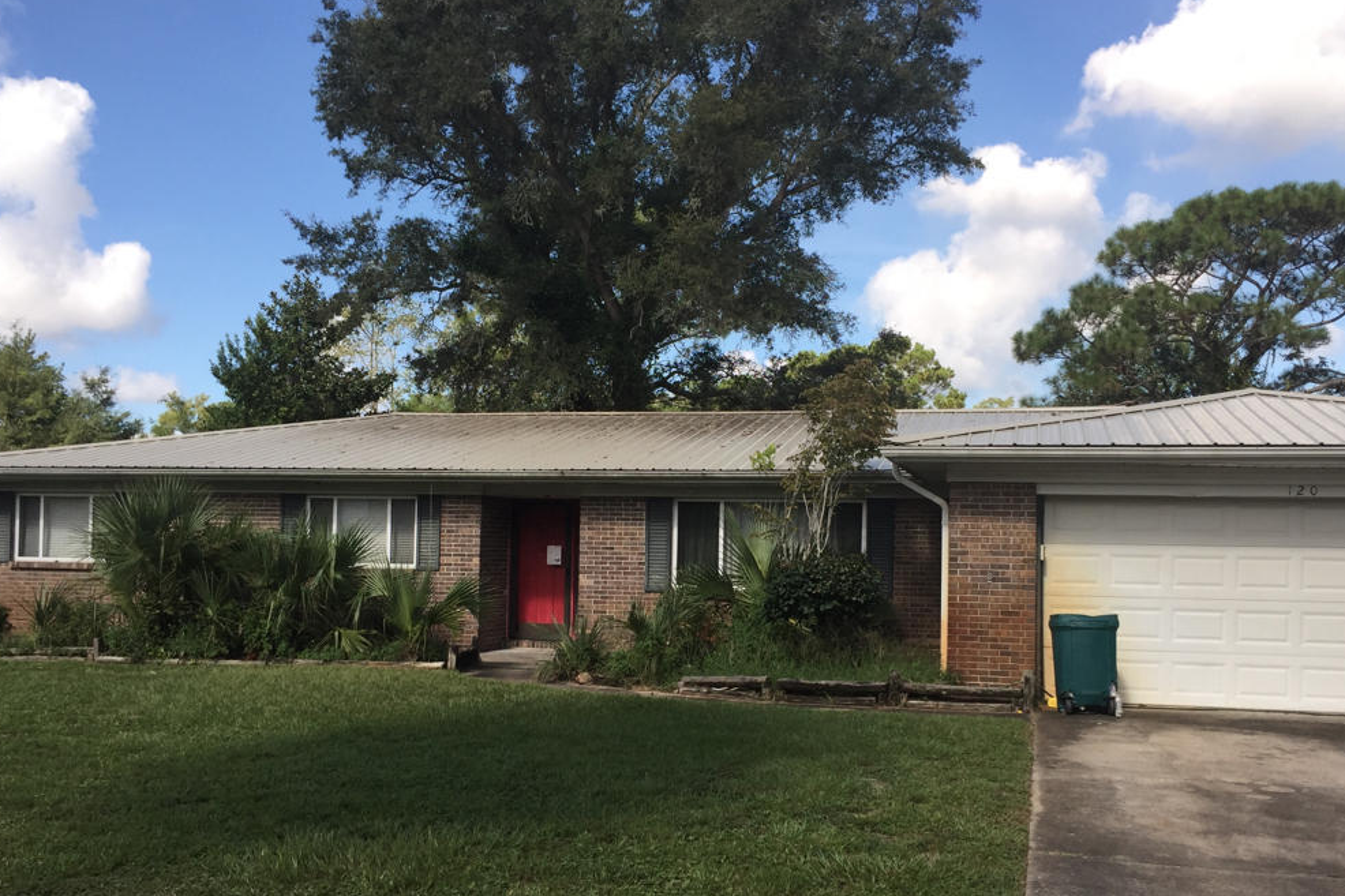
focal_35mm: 35
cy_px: 546
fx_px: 1307
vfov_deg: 37.7
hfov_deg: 54.4
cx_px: 727
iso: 32
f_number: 2.2
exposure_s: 1/1130
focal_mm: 4.15
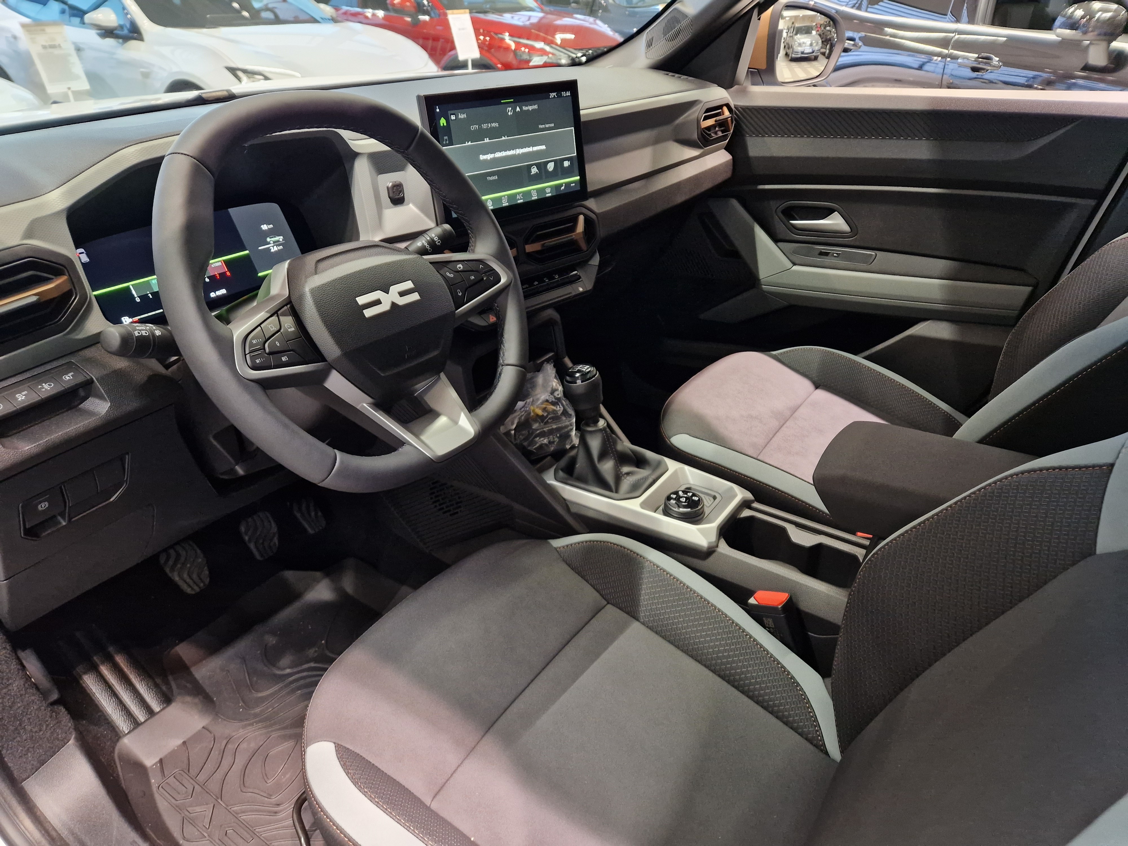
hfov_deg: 73.9
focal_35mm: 23
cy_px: 423
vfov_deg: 58.9
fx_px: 749
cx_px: 564
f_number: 1.8
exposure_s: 1/100
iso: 500
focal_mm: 5.4
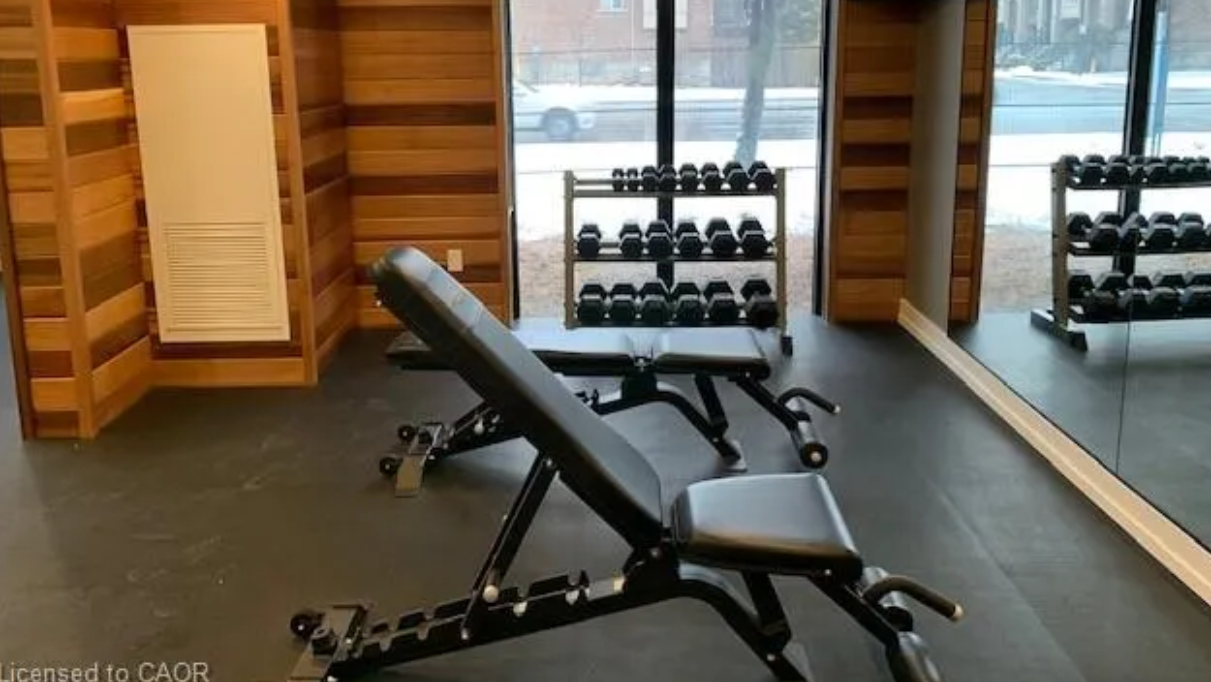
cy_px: 227
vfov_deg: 39.7
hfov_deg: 66.0
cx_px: 612
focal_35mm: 29
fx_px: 931
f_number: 1.8
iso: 80
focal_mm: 4.25
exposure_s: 1/60
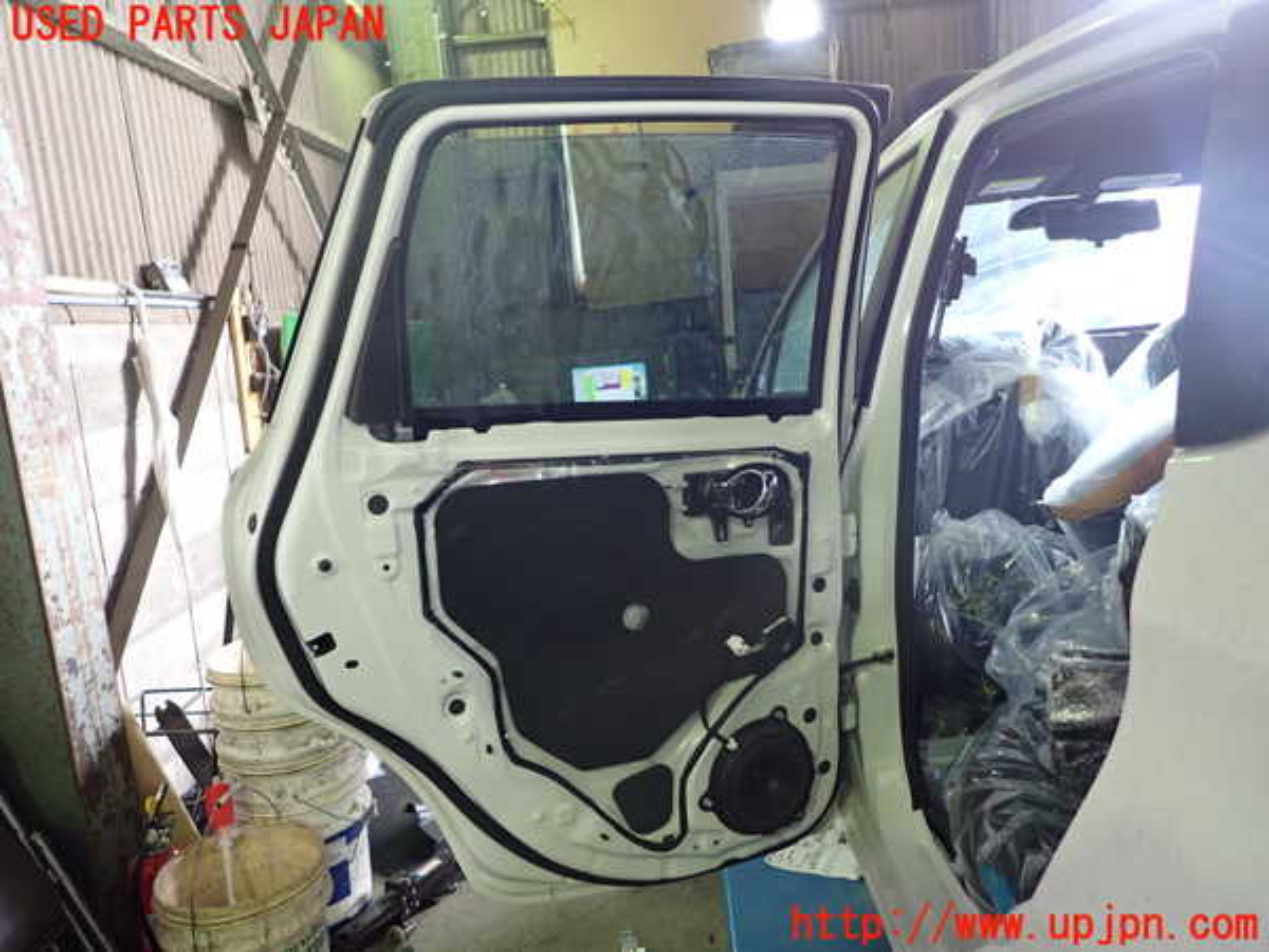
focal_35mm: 25
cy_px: 476
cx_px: 634
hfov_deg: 69.4
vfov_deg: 54.9
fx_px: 916
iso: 250
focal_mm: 4.5
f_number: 2
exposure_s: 1/30
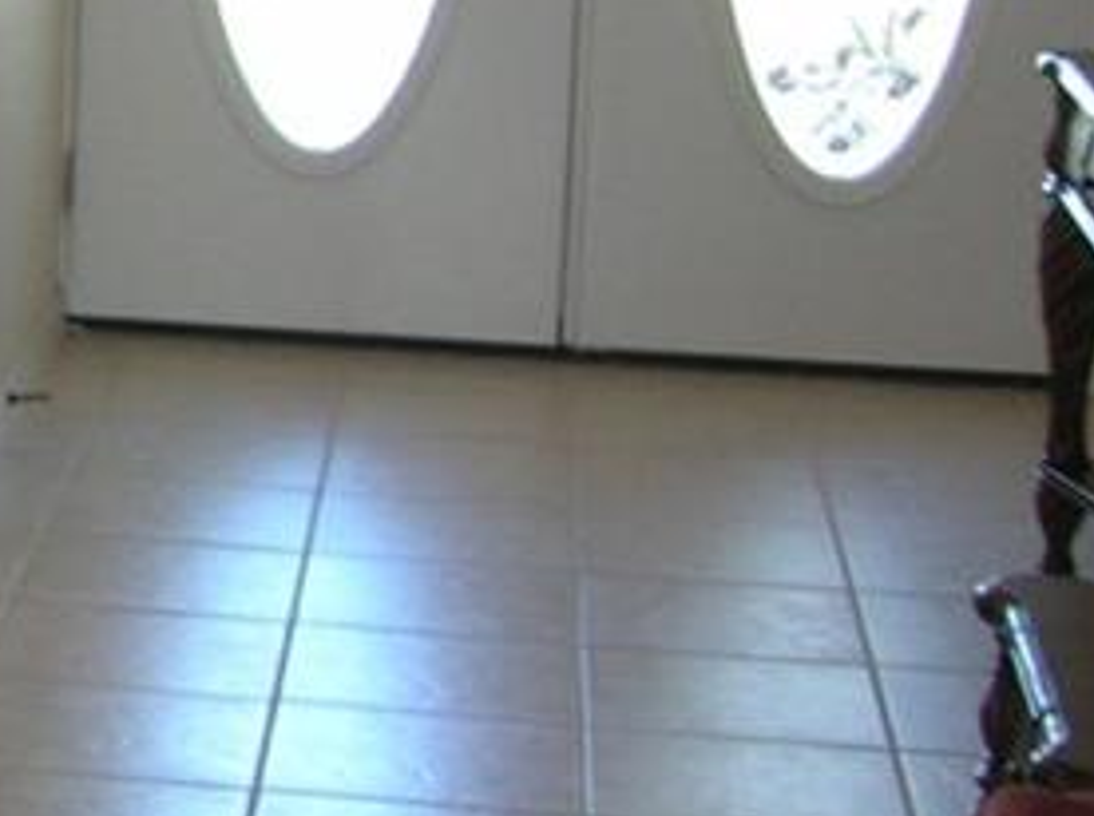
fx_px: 3975
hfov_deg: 14.1
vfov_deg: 11.5
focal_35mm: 126
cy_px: -117
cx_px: -797
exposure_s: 1/30.2
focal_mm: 5.7
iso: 89
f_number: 2.9
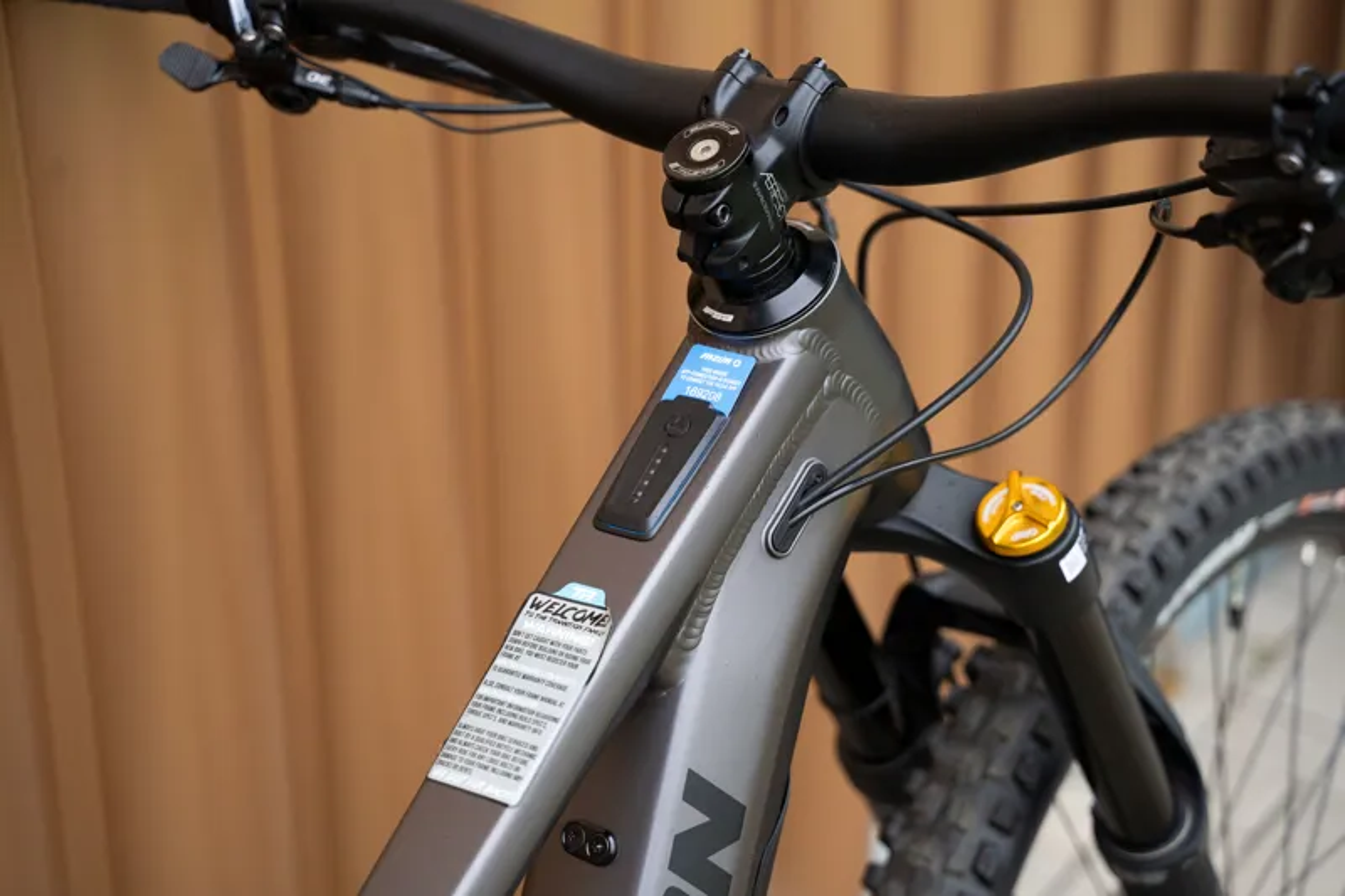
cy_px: 448
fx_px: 2801
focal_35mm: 75
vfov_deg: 18.2
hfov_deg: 27.0
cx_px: 672
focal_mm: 75
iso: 1250
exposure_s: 1/2500
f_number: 4
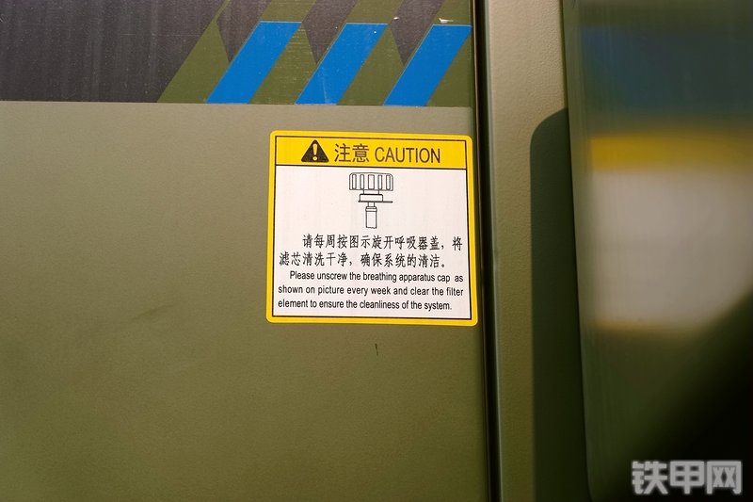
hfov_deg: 27.0
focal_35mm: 75
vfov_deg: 18.2
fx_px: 1568
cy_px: 251
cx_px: 376
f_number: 5.6
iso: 100
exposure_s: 1/280
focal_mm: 50
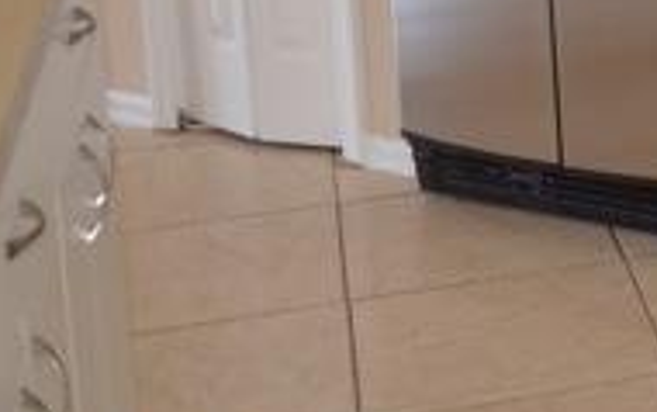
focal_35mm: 108
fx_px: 1930
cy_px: -246
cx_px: 1093
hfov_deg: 16.8
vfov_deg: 11.6
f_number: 3.8
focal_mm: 21
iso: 2000
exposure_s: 1/60
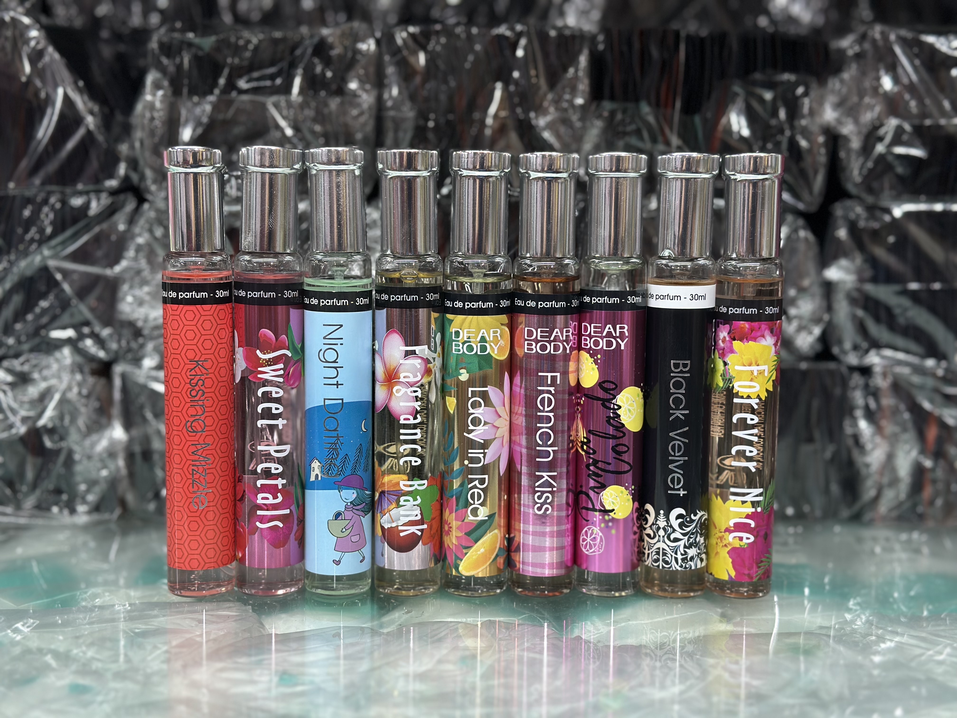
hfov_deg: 39.7
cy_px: 359
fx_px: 1327
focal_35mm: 48
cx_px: 478
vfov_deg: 30.3
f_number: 1.78
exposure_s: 1/100
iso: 64
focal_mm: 6.86
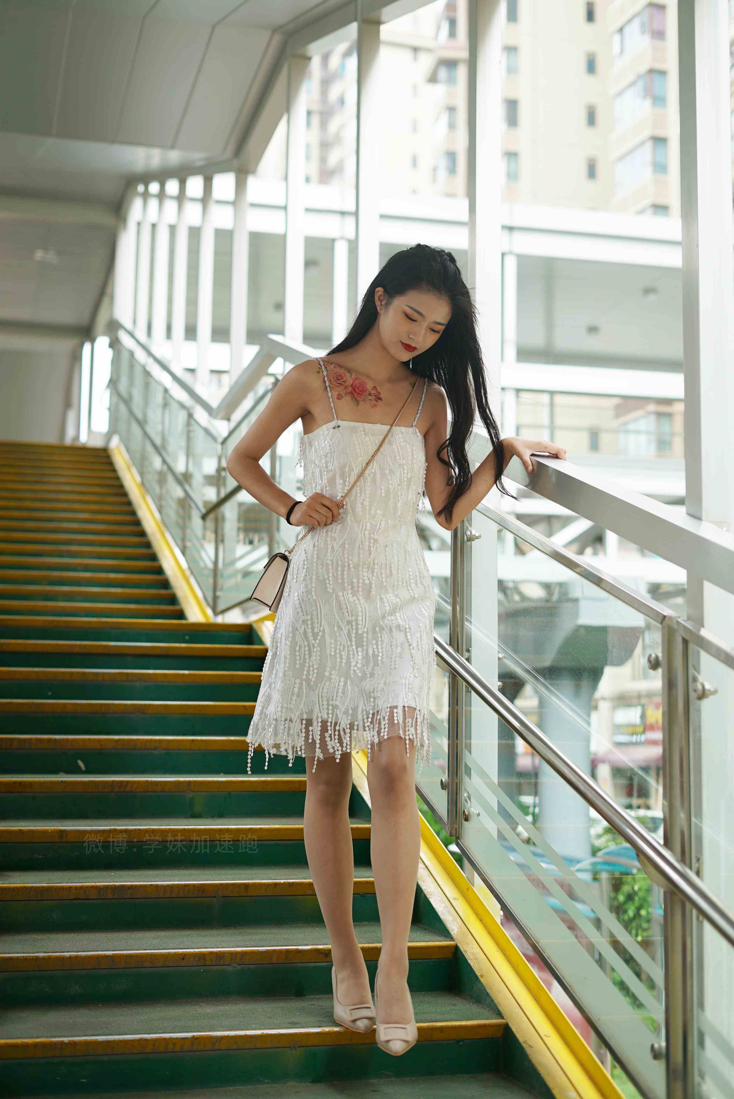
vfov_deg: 39.6
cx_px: 367
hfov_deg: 27.0
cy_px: 550
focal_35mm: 50
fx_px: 1527
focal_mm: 50
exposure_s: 1/400
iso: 160
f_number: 2.8
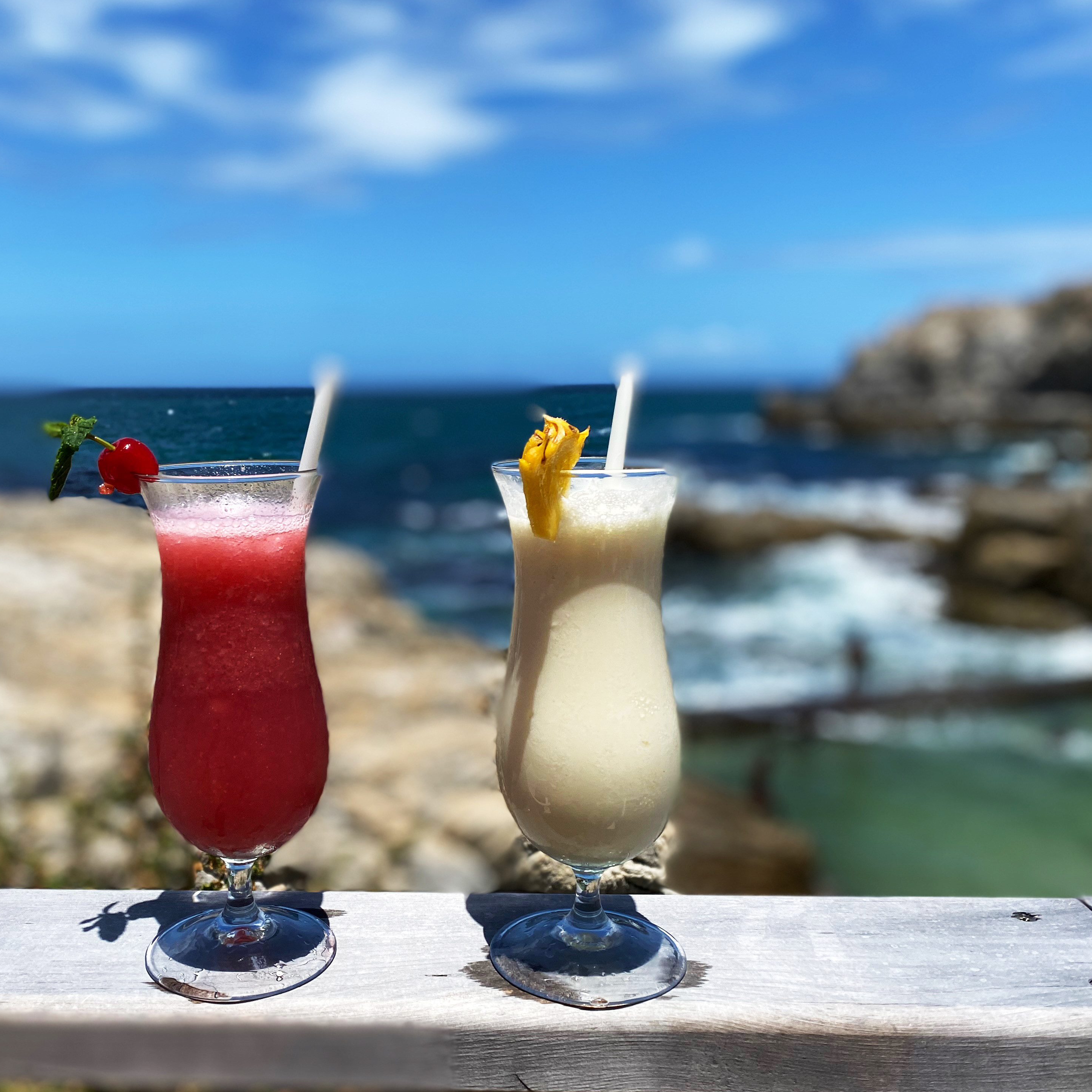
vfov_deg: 51.1
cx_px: 396
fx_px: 1142
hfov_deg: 50.5
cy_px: 542
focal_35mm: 32
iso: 32
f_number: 1.8
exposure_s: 1/5236
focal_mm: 4.25
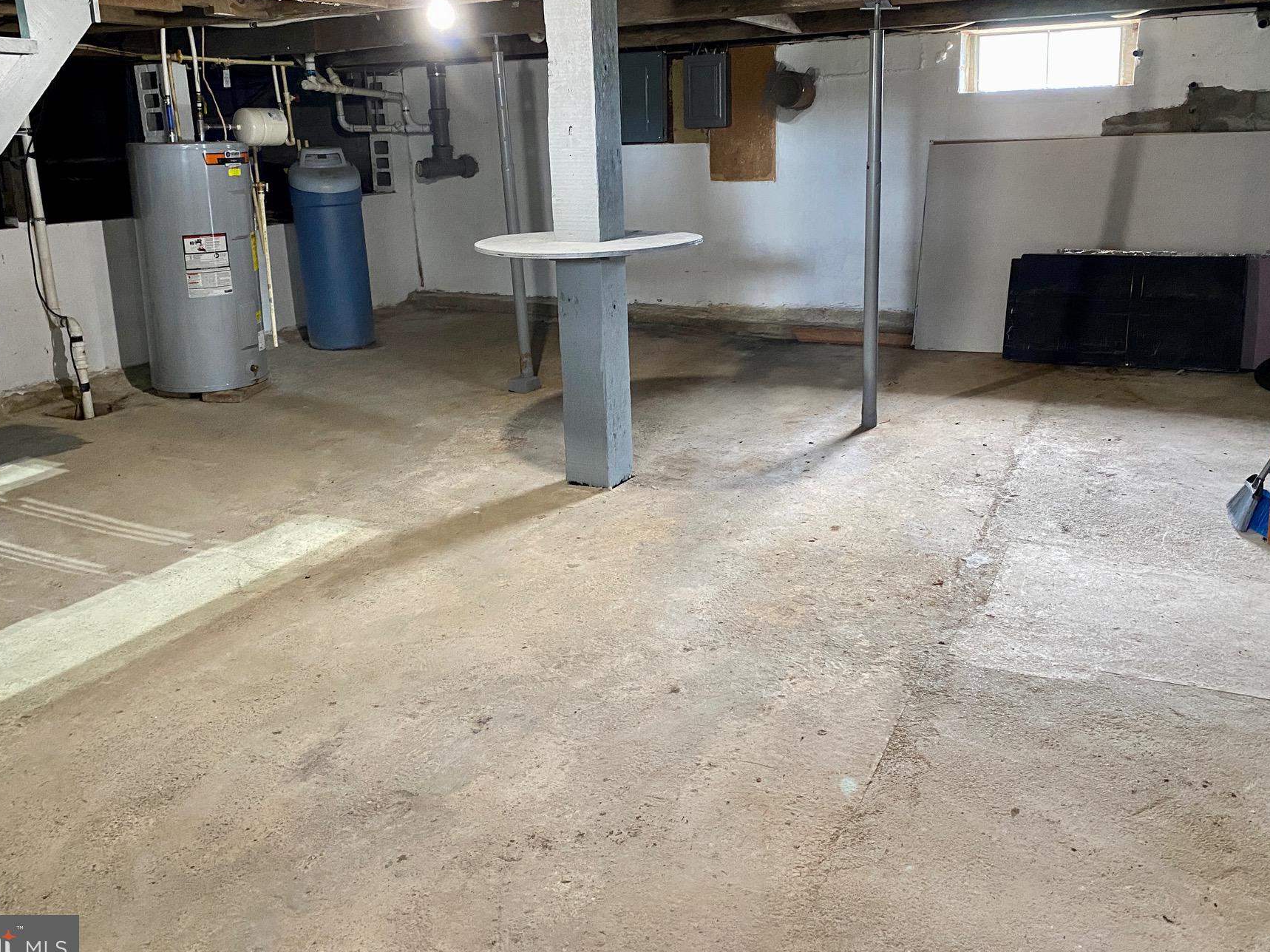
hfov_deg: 58.4
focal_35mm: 31
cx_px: 651
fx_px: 1137
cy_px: 408
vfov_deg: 45.3
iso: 400
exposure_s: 1/40
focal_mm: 4.25
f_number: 1.8
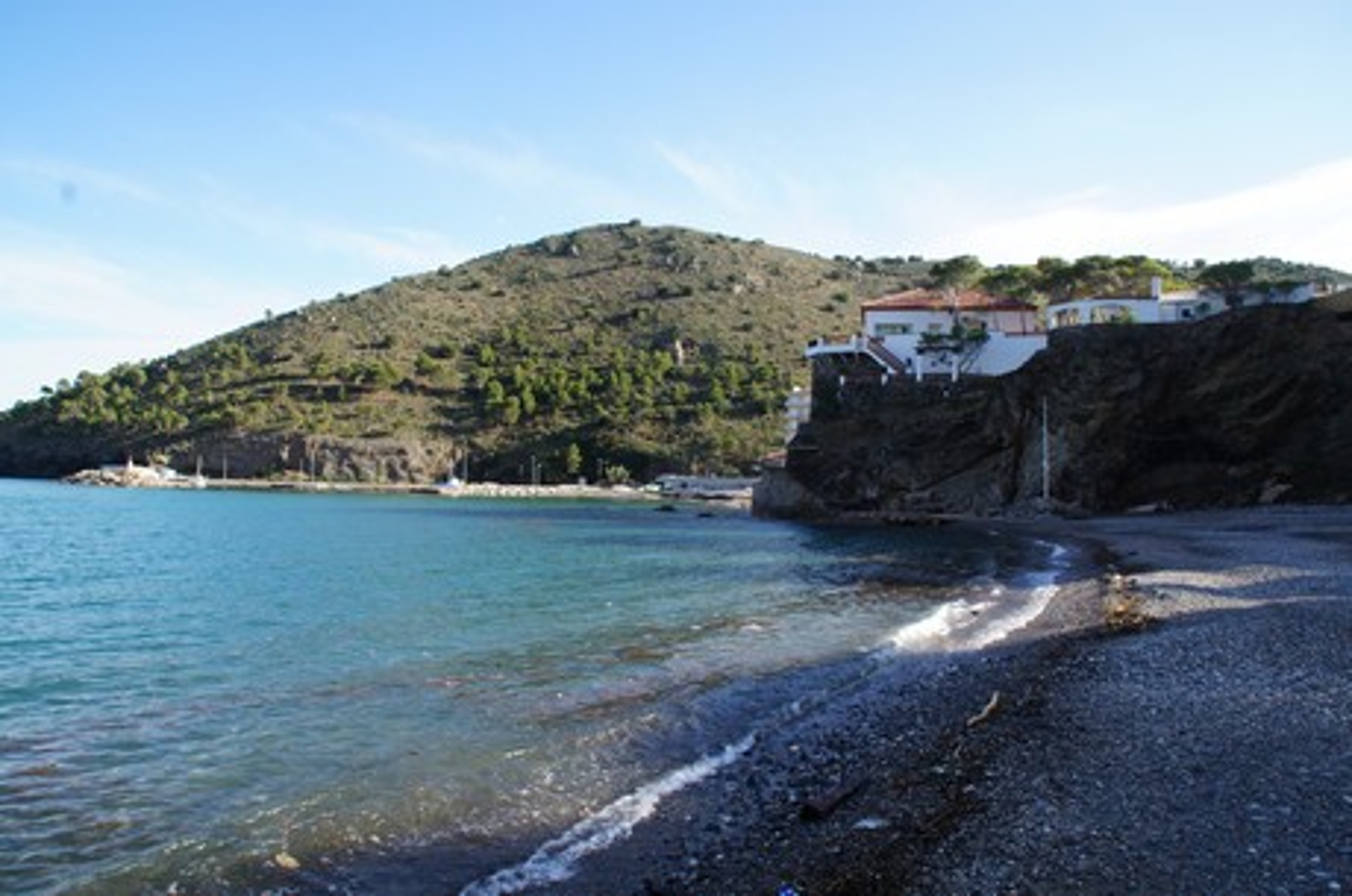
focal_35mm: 27
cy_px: 448
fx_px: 1012
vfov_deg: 47.8
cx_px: 676
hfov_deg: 67.5
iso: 100
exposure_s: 1/60
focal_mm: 18
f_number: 11
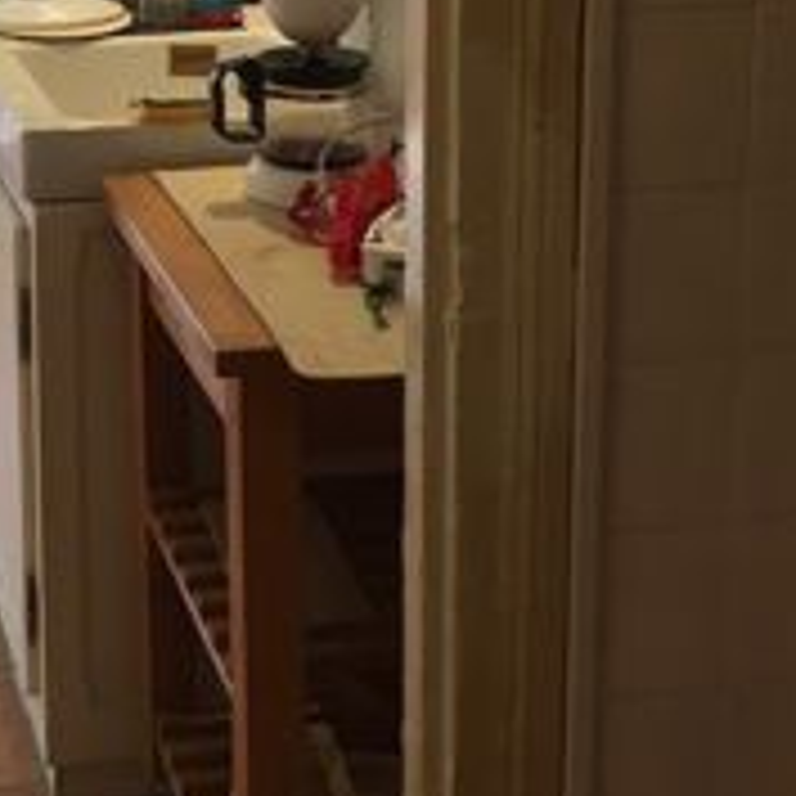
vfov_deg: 21.7
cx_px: -9
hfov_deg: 21.6
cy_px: 9
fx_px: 2003
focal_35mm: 77
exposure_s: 1/33
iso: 64
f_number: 2.2
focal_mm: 4.15
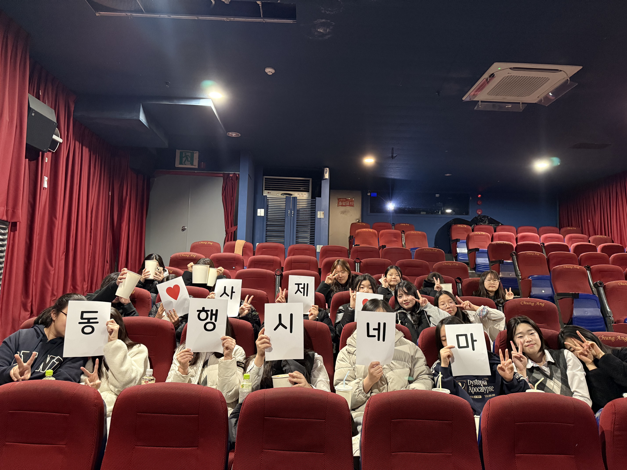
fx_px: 435
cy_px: 235
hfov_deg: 71.6
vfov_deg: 56.8
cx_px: 314
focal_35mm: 24
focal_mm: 6.76
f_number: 1.78
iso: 640
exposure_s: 1/40
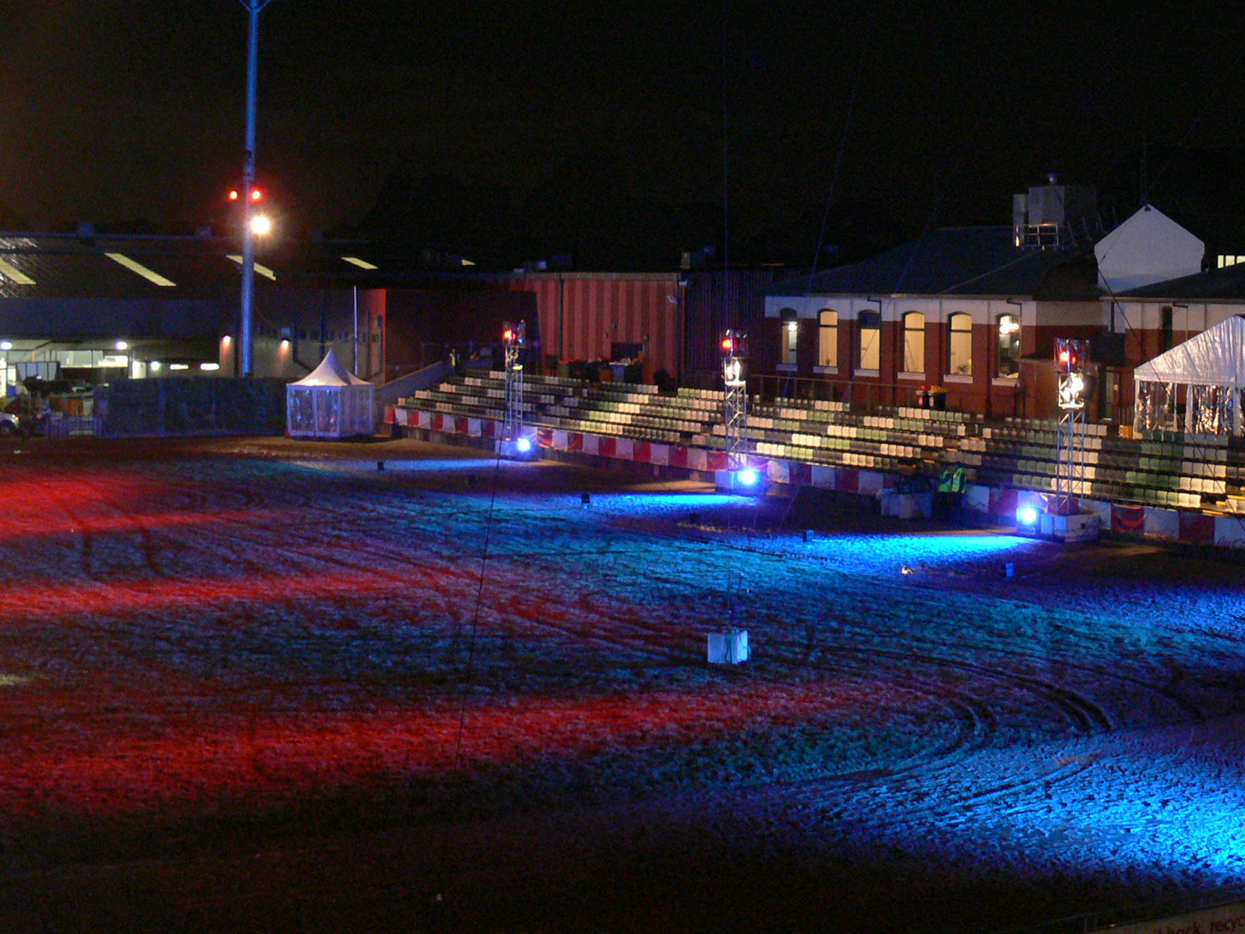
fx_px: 2194
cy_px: 285
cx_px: 897
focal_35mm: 61
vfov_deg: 23.9
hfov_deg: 31.2
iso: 200
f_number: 2.8
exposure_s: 1/4
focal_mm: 8.2
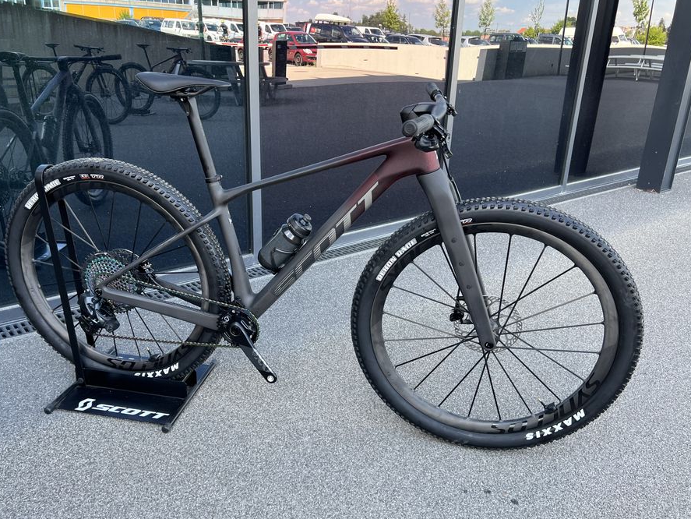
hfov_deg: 59.9
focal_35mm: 30
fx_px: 599
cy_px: 272
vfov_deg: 46.8
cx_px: 316
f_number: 1.5
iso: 40
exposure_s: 1/160
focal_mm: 5.7
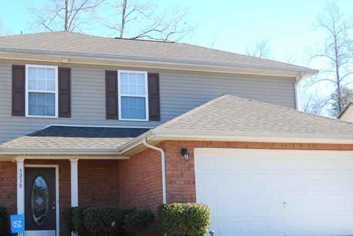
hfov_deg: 33.3
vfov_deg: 22.6
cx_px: 143
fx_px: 589
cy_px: 146
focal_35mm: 60
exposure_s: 1/1250
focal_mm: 26
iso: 800
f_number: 5
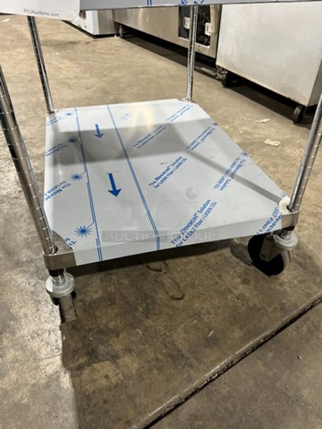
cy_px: 214
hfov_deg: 53.1
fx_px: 322
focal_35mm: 26
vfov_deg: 67.3
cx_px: 161
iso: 200
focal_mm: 5.7
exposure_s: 1/60
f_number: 1.5
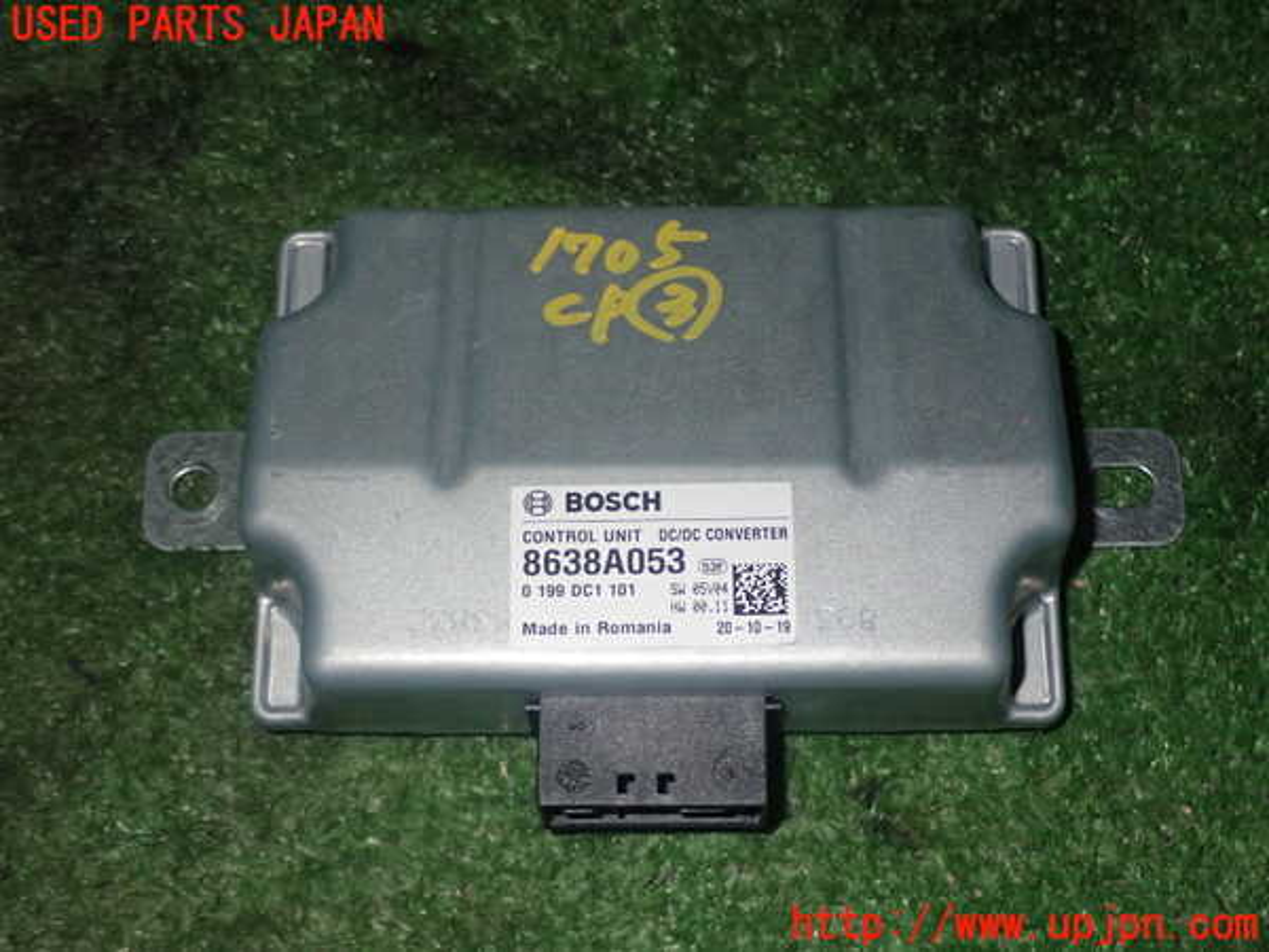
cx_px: 634
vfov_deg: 25.2
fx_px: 2126
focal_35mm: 58
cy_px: 476
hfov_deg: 33.2
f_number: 10
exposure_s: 1/60
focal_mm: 10.35
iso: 400
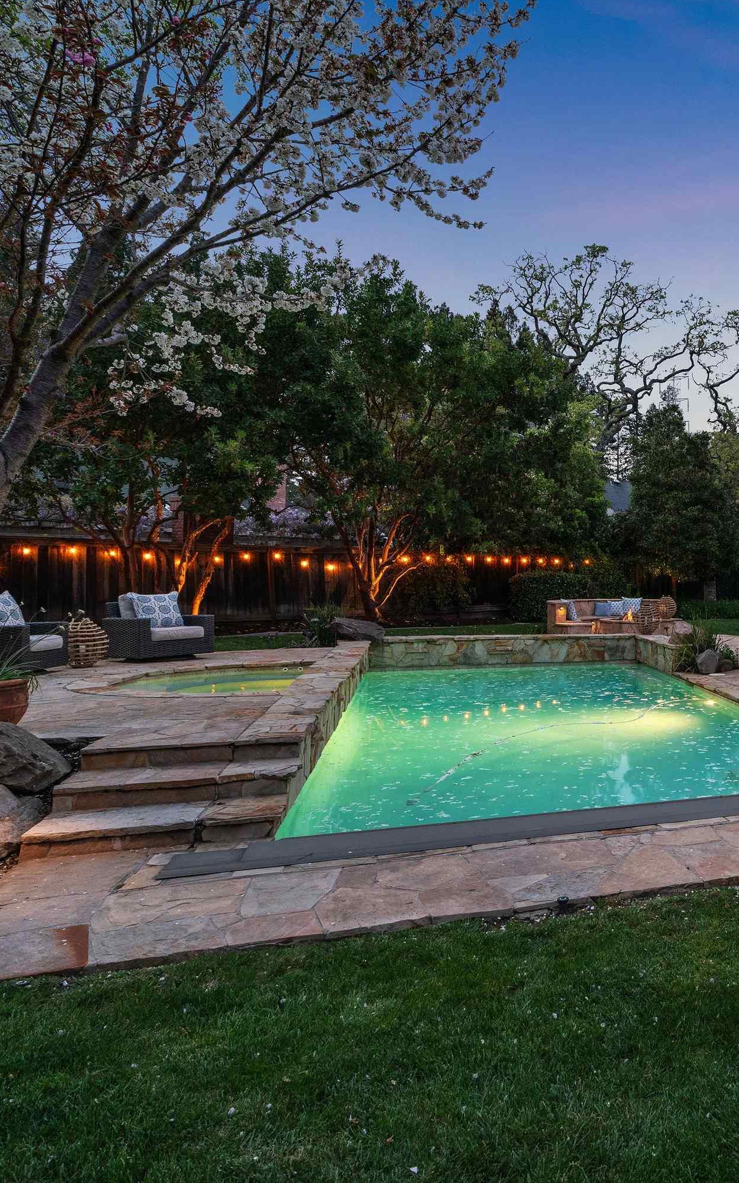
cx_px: 776
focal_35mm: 25
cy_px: 582
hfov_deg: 41.3
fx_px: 806
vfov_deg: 72.5
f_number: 11
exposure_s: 1/2.5
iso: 800
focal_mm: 16
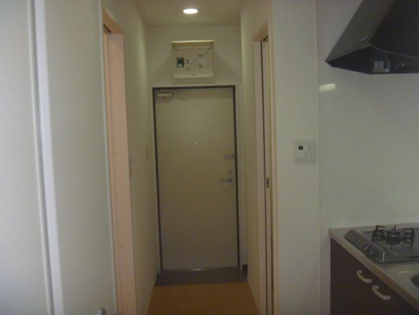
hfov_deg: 52.6
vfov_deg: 40.7
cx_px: 210
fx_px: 424
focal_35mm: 35
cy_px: 158
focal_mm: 6.3
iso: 400
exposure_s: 1/125
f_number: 3.5
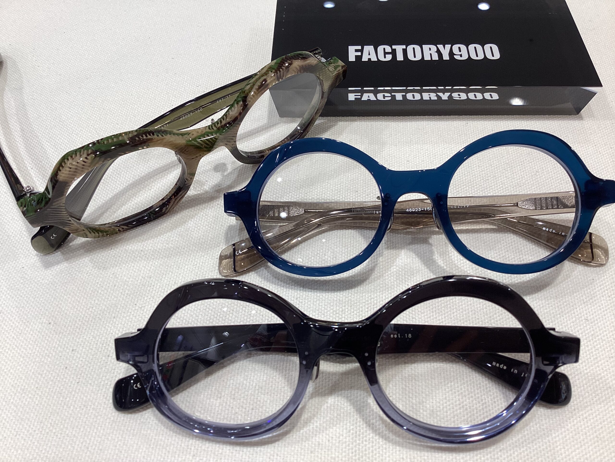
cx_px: 308
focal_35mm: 31
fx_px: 551
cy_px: 231
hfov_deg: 58.4
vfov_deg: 45.4
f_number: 2.4
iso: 64
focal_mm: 3.3
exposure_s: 1/100
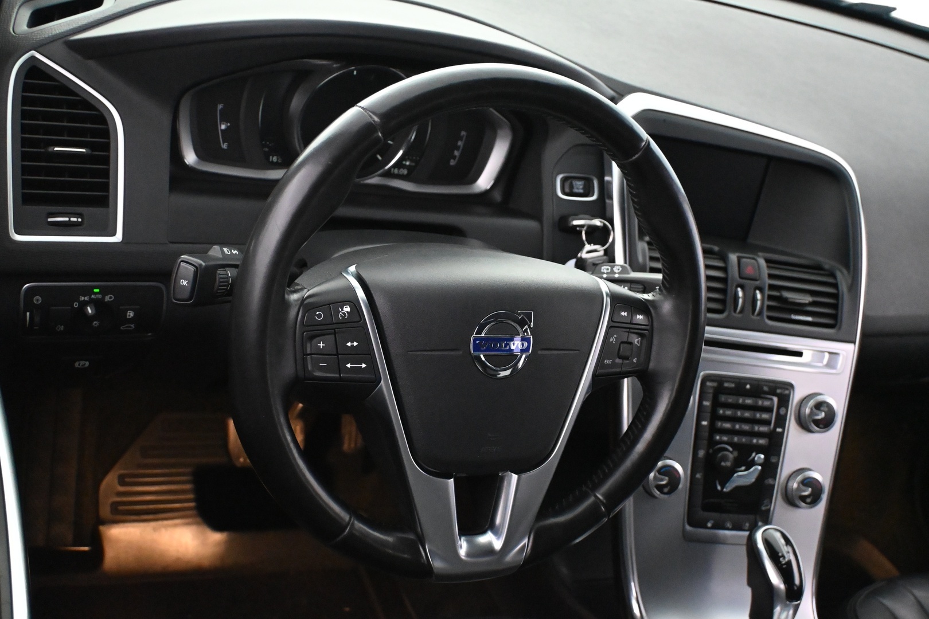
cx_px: 464
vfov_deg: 29.9
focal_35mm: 45
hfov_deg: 43.6
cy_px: 310
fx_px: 1161
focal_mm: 30
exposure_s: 1/60
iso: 8000
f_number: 4.8
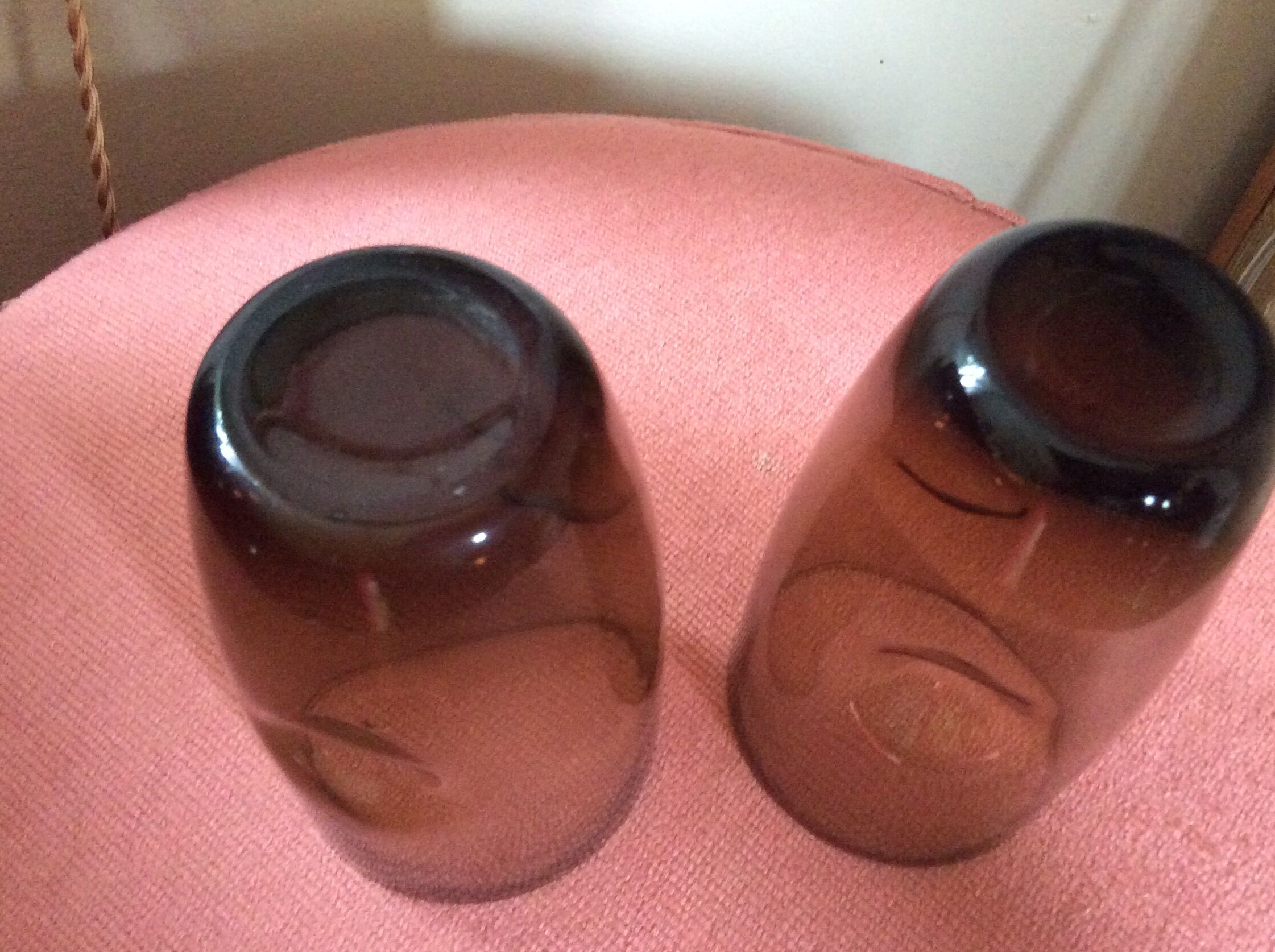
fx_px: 1361
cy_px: 539
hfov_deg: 50.1
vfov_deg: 38.5
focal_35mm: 37
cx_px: 706
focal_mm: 3.3
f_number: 2.4
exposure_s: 1/17
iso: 400
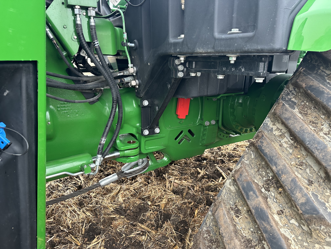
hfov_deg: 71.6
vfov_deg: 56.8
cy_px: 124
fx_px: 229
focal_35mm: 24
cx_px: 166
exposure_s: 1/95
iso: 250
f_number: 1.78
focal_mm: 6.86
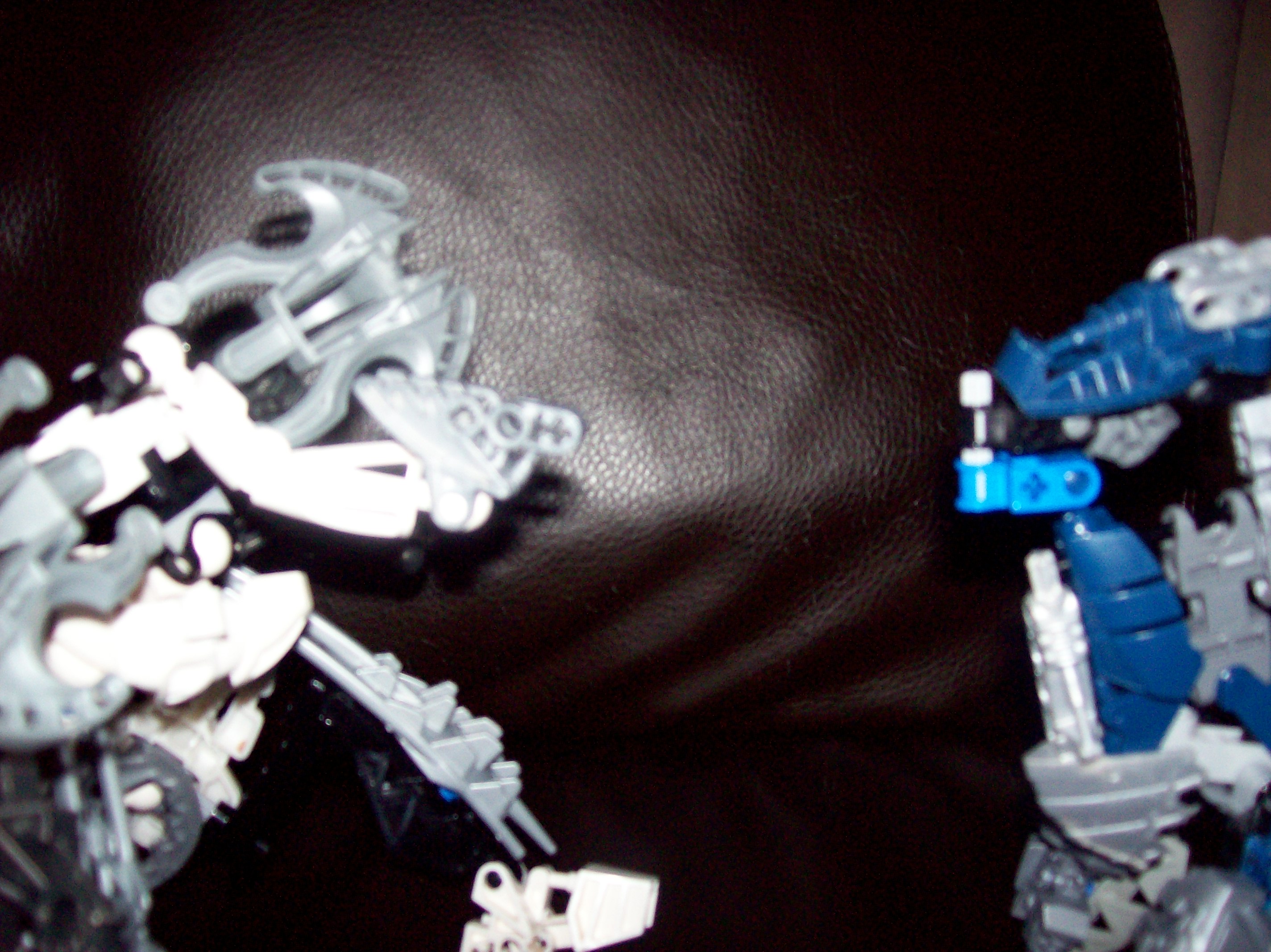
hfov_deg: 51.4
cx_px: 636
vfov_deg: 39.6
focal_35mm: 36
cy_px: 476
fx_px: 1321
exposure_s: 1/64
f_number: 2.7
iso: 140
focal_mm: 6
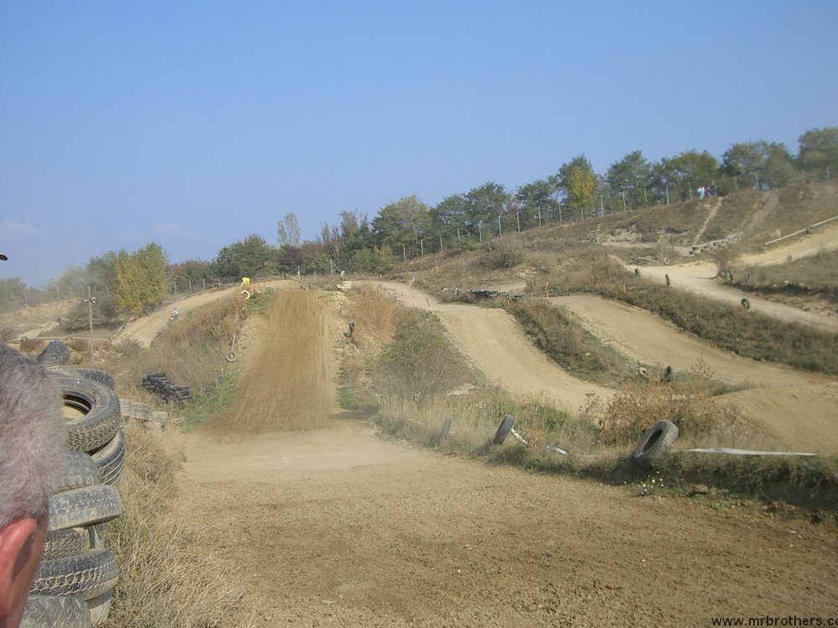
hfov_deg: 47.9
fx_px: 944
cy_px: 311
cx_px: 429
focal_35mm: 39
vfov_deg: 36.8
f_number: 4.3
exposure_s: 1/500
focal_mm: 6.2
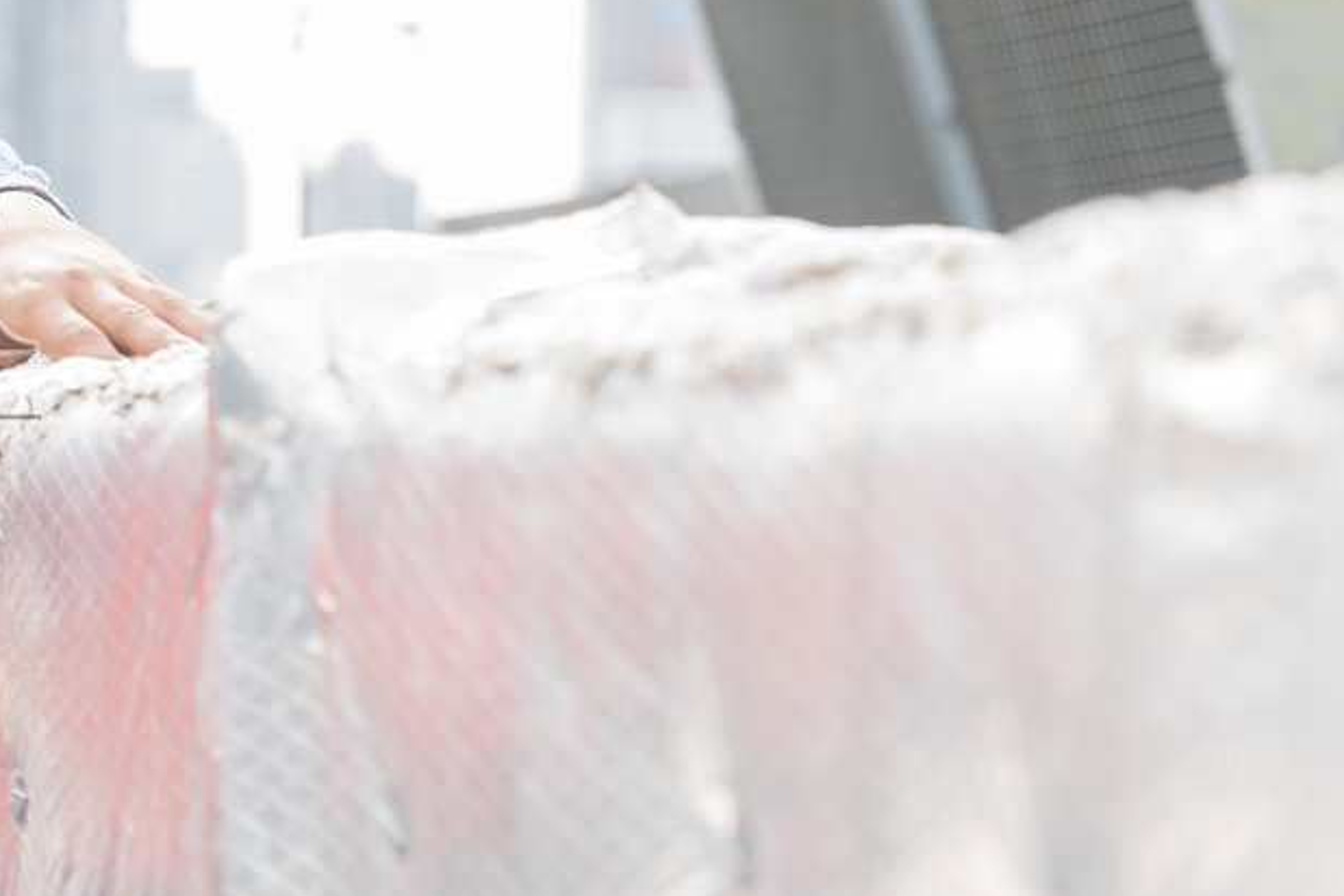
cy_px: 311
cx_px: -319
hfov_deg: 11.1
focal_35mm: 181
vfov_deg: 7.6
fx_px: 6758
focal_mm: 70
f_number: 3.5
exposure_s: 1/320
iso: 250
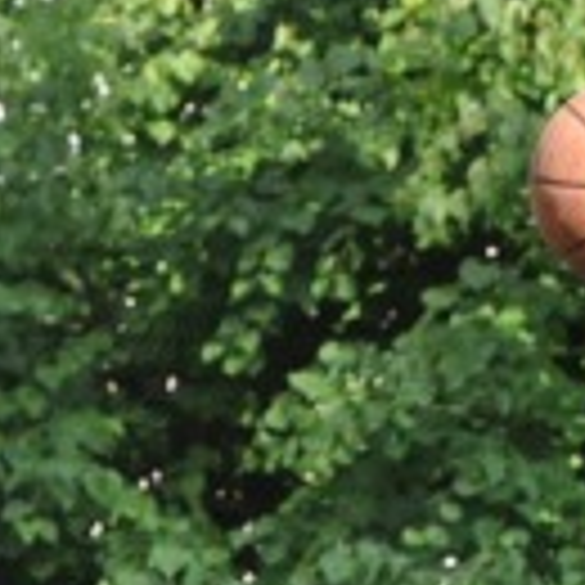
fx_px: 12746
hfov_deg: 2.6
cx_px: -4
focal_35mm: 667
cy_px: 1078
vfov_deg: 2.6
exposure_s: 1/2500
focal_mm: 85
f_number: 5.6
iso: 2000
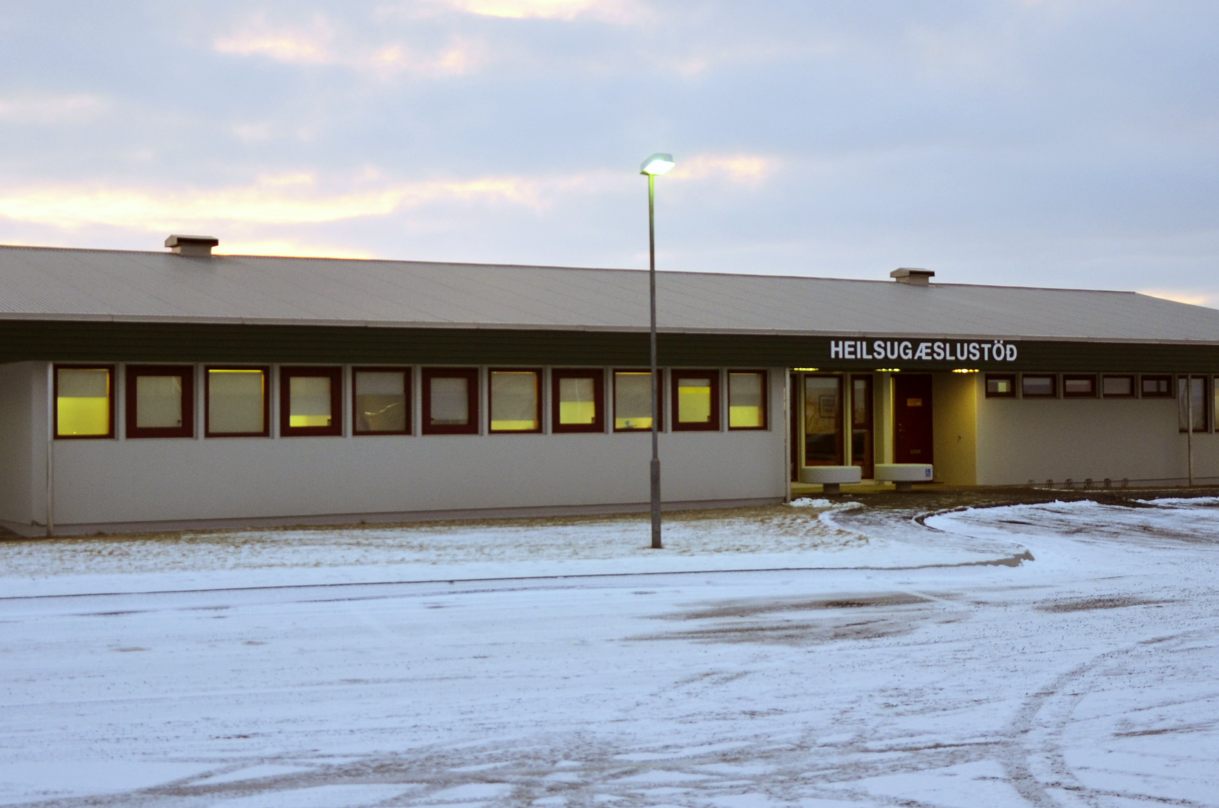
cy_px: 361
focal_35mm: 54
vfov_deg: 24.9
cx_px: 650
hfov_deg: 36.9
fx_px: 1825
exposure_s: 1/50
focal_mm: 22
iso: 400
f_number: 3.8
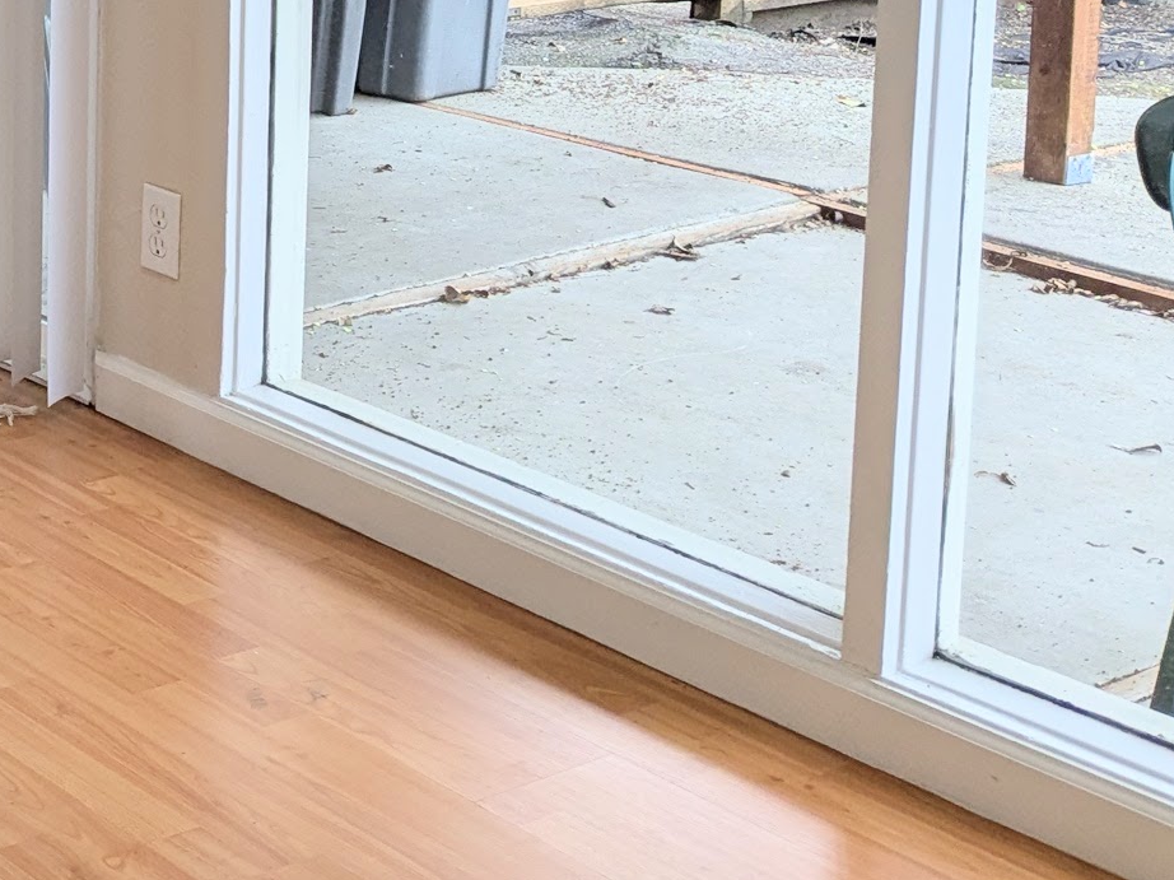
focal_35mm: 75
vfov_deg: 18.7
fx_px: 2543
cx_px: -392
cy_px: -145
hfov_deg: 22.9
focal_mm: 4.38
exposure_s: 1/203
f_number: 1.73
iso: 47
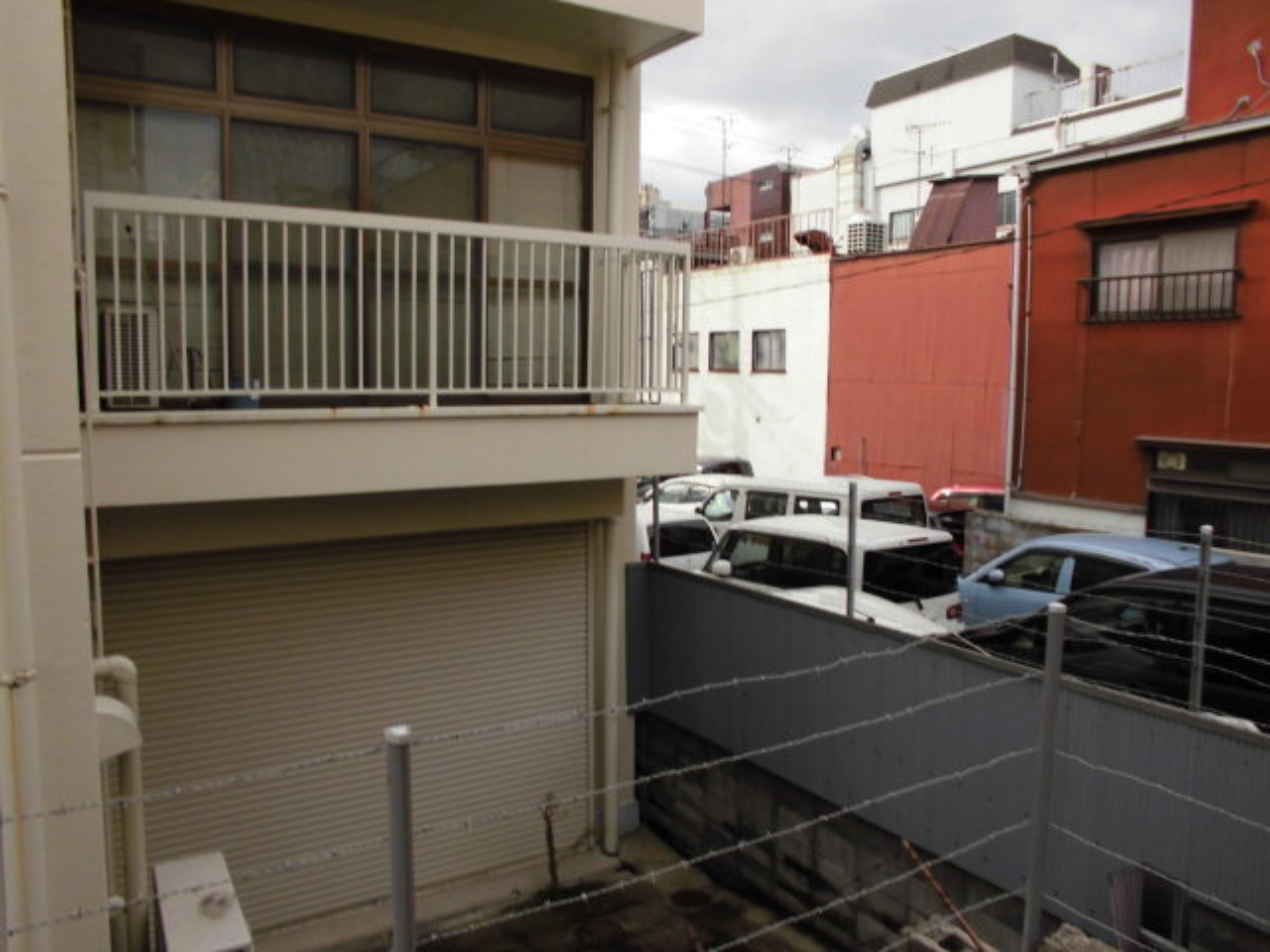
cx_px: 635
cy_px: 476
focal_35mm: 26
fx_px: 954
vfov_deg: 53.1
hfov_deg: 67.3
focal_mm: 4.6
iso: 100
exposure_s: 1/250
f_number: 3.5
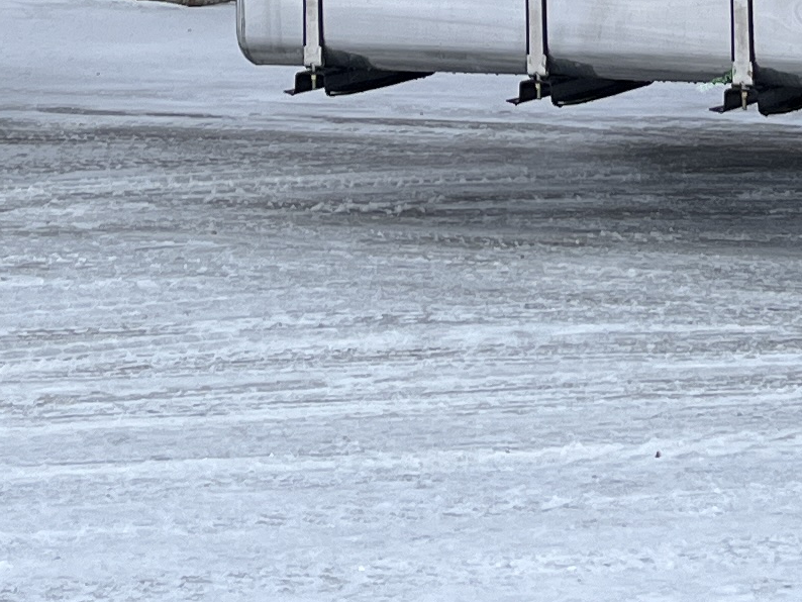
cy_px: -644
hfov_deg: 14.9
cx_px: 496
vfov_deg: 10.3
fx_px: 3059
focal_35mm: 132
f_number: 1.6
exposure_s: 1/121
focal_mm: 5.1
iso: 40
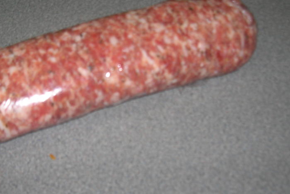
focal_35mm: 56
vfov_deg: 24.2
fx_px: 451
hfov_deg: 35.5
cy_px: 81
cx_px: 114
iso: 50
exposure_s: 1/60.1
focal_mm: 7
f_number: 3.1
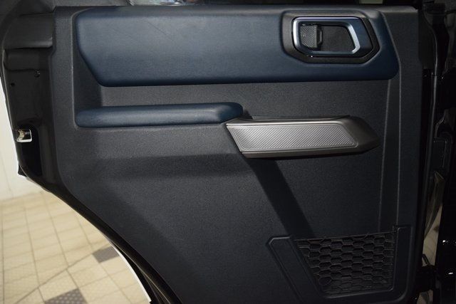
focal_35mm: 33
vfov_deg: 40.0
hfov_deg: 57.2
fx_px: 418
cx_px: 228
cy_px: 152
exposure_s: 1/125
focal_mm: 22
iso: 2200
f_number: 3.5
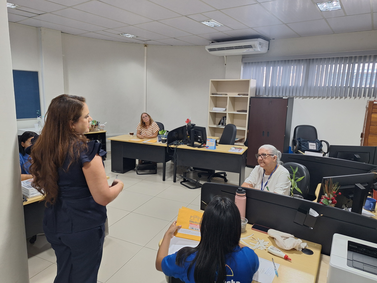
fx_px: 250
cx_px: 188
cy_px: 142
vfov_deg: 58.9
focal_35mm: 23
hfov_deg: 73.9
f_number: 1.8
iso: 200
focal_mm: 5.54
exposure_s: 1/40
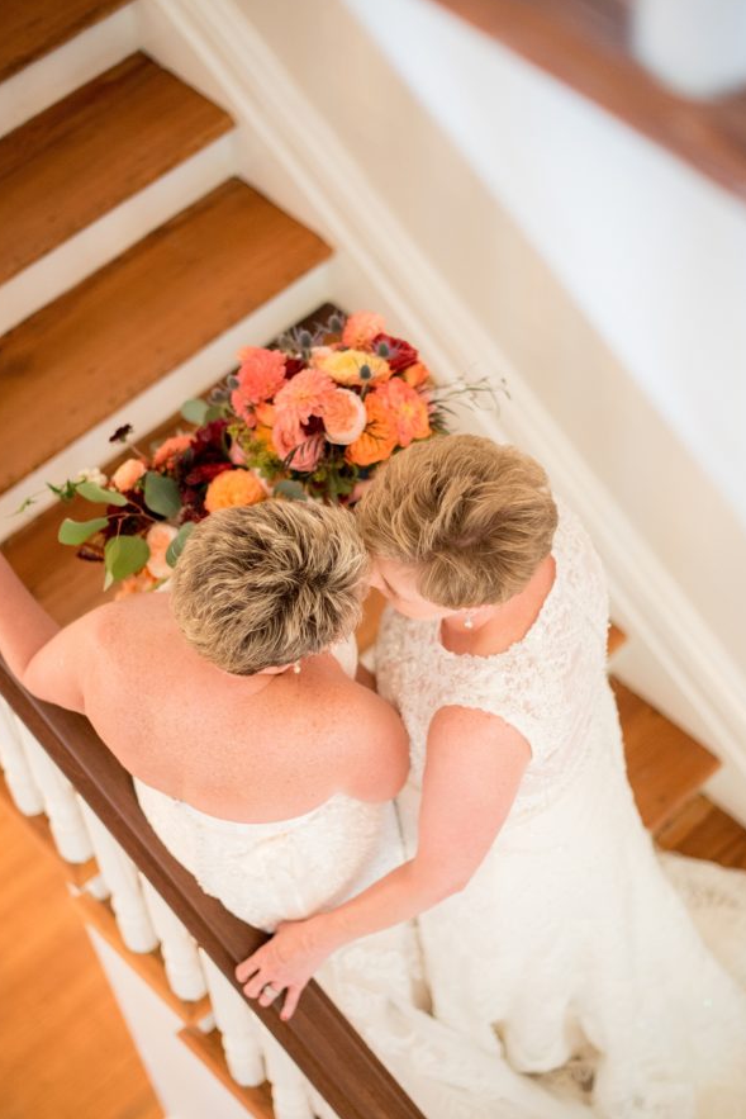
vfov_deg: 34.5
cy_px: 593
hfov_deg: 23.4
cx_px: 376
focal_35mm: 58
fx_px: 1802
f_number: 1.6
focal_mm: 50
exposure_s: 1/160
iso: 1600
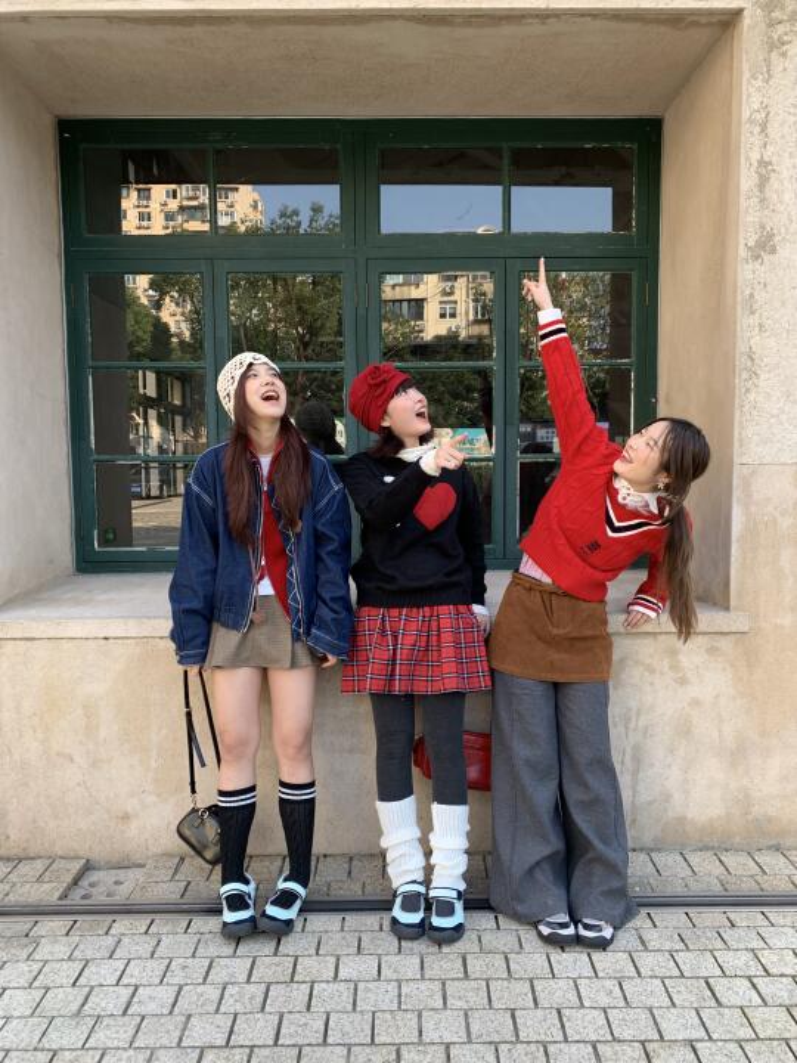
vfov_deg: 67.3
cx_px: 398
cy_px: 532
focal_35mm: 26
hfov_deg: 53.1
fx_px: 798
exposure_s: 1/122
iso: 25
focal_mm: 4.25
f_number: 1.8
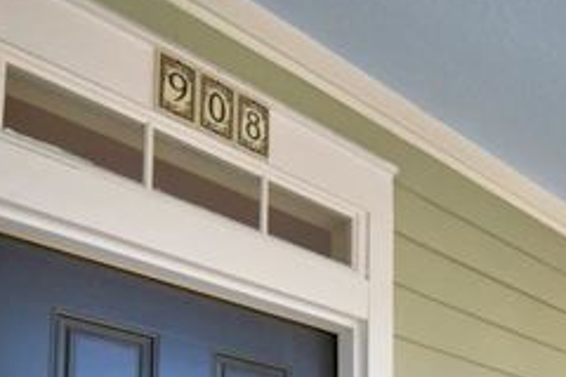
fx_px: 692
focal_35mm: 44
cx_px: 445
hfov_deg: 42.7
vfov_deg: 25.3
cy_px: 520
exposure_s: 1/400
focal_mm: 10
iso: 200
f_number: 4.5
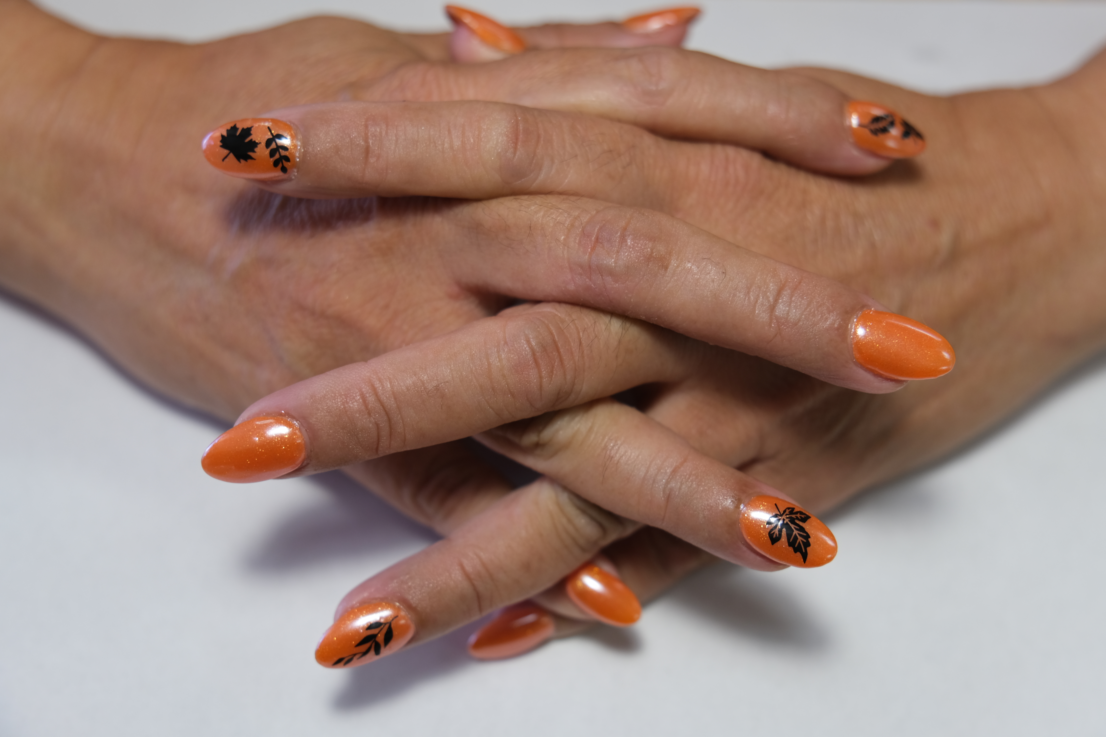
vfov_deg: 30.5
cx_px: 553
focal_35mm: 44
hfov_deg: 44.5
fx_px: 1352
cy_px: 368
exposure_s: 1/100
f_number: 2.8
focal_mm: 29.2
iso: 320
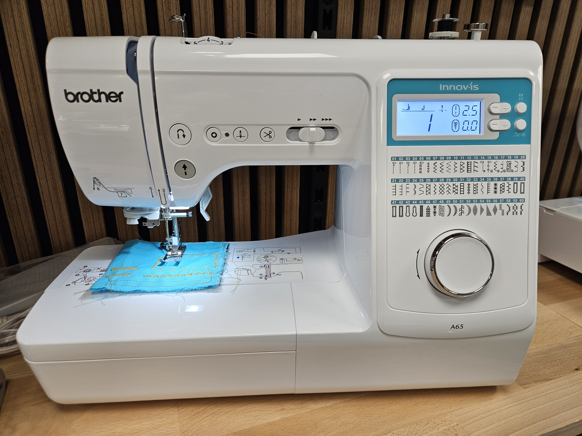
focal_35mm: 23
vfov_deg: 58.9
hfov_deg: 73.9
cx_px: 291
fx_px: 387
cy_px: 218
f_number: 1.8
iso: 64
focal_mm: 5.4
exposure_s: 1/100
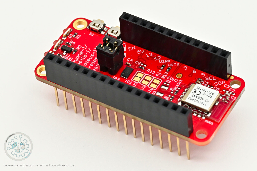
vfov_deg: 13.1
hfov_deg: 19.4
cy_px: 86
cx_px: 128
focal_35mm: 105
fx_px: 750
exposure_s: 1/60
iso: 800
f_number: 22
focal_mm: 105
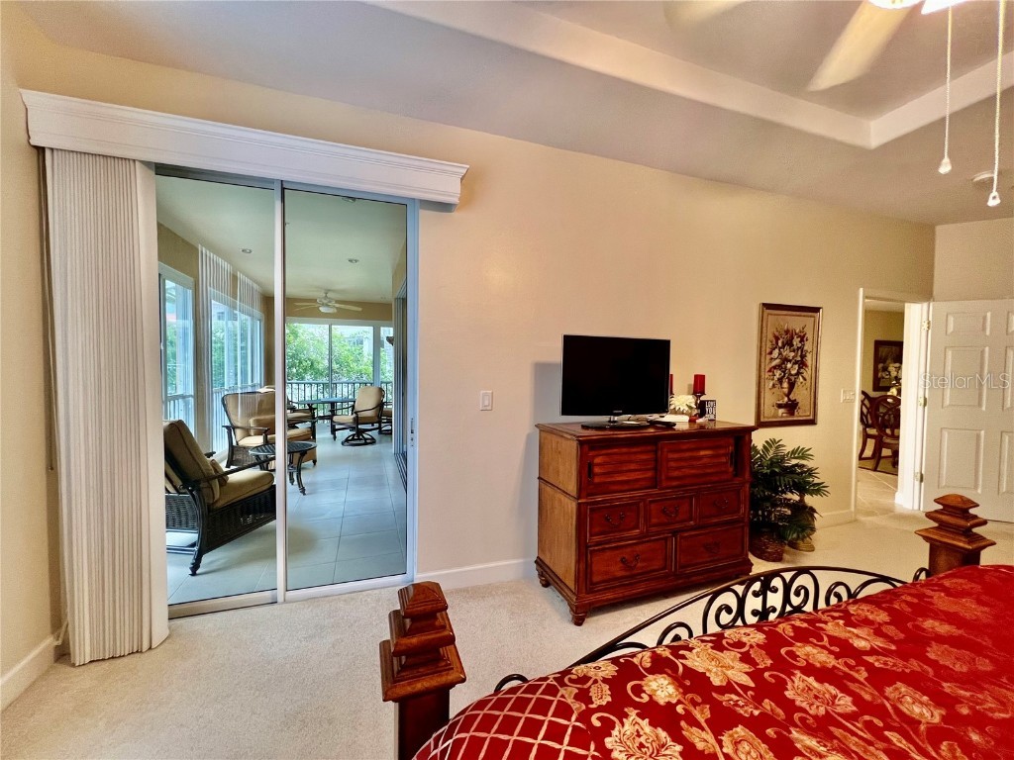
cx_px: 507
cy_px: 380
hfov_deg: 106.2
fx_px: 381
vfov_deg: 89.9
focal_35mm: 13
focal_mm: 1.57
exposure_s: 1/60
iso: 160
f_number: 1.8
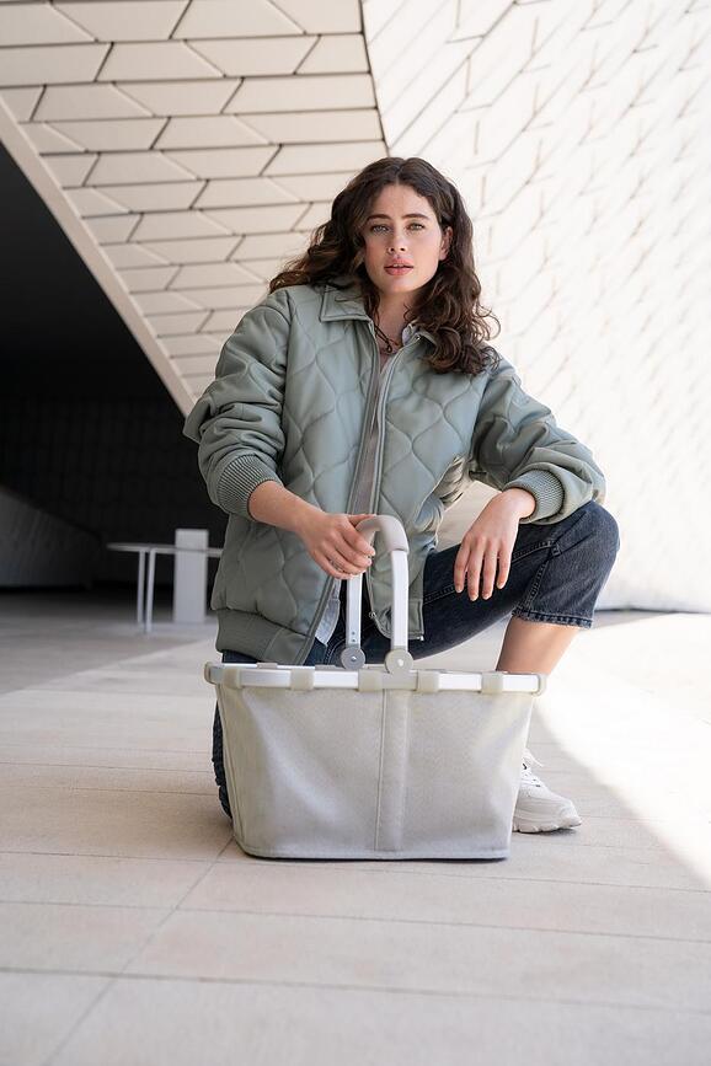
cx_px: 356
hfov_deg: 26.0
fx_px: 1540
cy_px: 533
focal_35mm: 52
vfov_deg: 38.2
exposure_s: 1/800
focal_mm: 52
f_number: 4
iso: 125
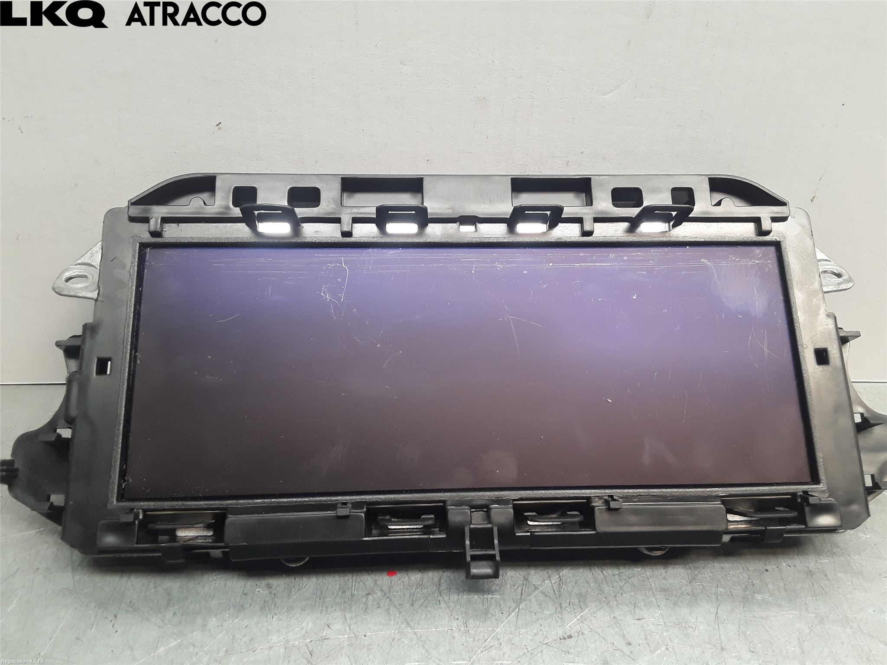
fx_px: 717
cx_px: 444
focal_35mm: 28
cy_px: 332
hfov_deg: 63.4
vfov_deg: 49.7
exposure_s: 1/50
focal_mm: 2.91
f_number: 1.9
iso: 64
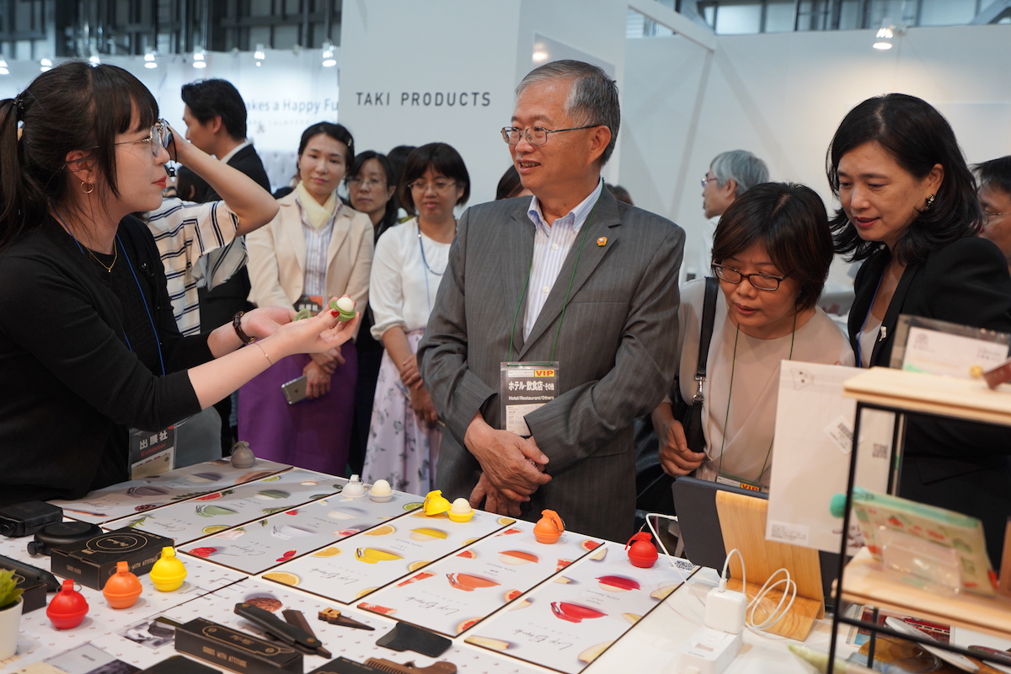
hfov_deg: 54.4
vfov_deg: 37.9
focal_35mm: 35
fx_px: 983
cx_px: 506
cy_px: 337
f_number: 4
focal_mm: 35
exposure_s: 1/160
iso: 1600
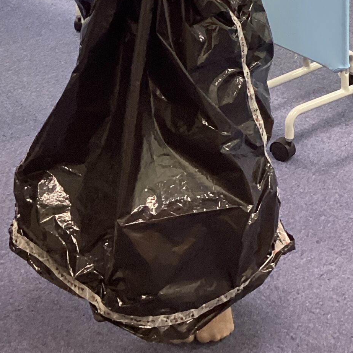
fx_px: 877
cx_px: 127
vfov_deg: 21.2
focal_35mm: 76
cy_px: -66
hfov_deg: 22.7
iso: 160
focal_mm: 3.3
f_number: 2.4
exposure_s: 1/60
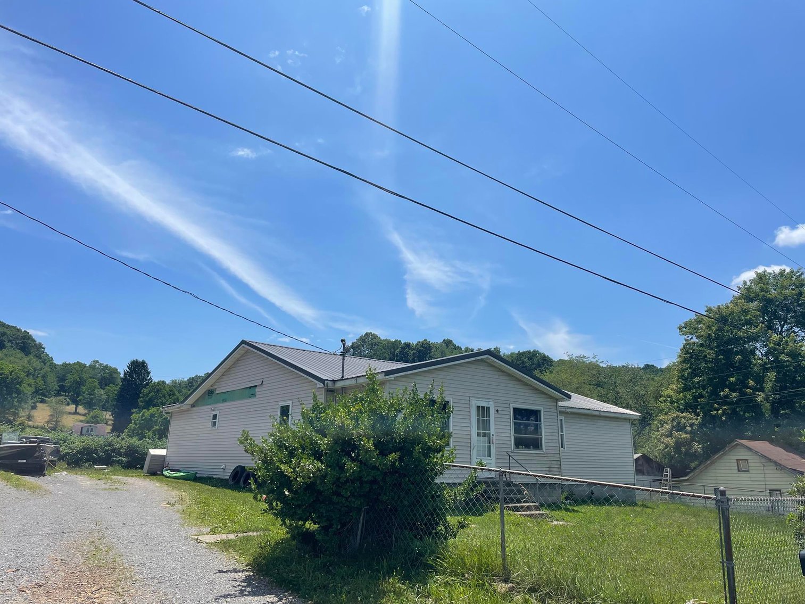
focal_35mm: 26
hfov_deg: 67.3
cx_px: 402
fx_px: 605
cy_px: 302
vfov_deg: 53.1
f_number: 1.6
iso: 32
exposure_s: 1/5556
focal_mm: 4.2
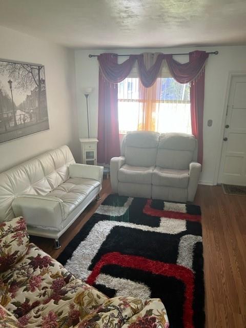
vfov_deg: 67.3
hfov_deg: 53.1
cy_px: 164
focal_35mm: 26
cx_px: 123
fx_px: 246
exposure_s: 1/60
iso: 250
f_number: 1.5
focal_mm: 5.7
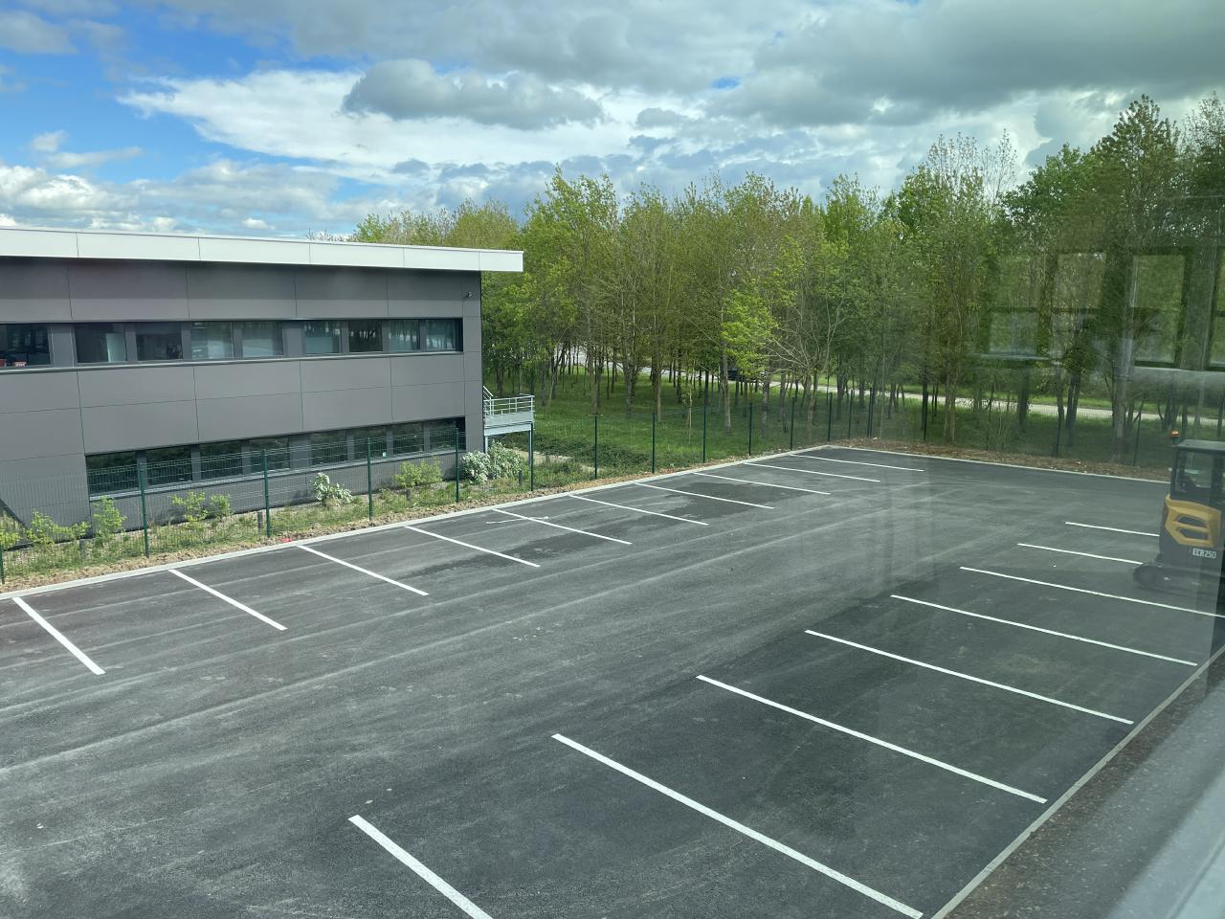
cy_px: 460
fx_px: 920
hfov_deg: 67.3
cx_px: 612
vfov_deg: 53.1
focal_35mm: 26
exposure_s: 1/1062
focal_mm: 4.2
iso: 32
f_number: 1.6
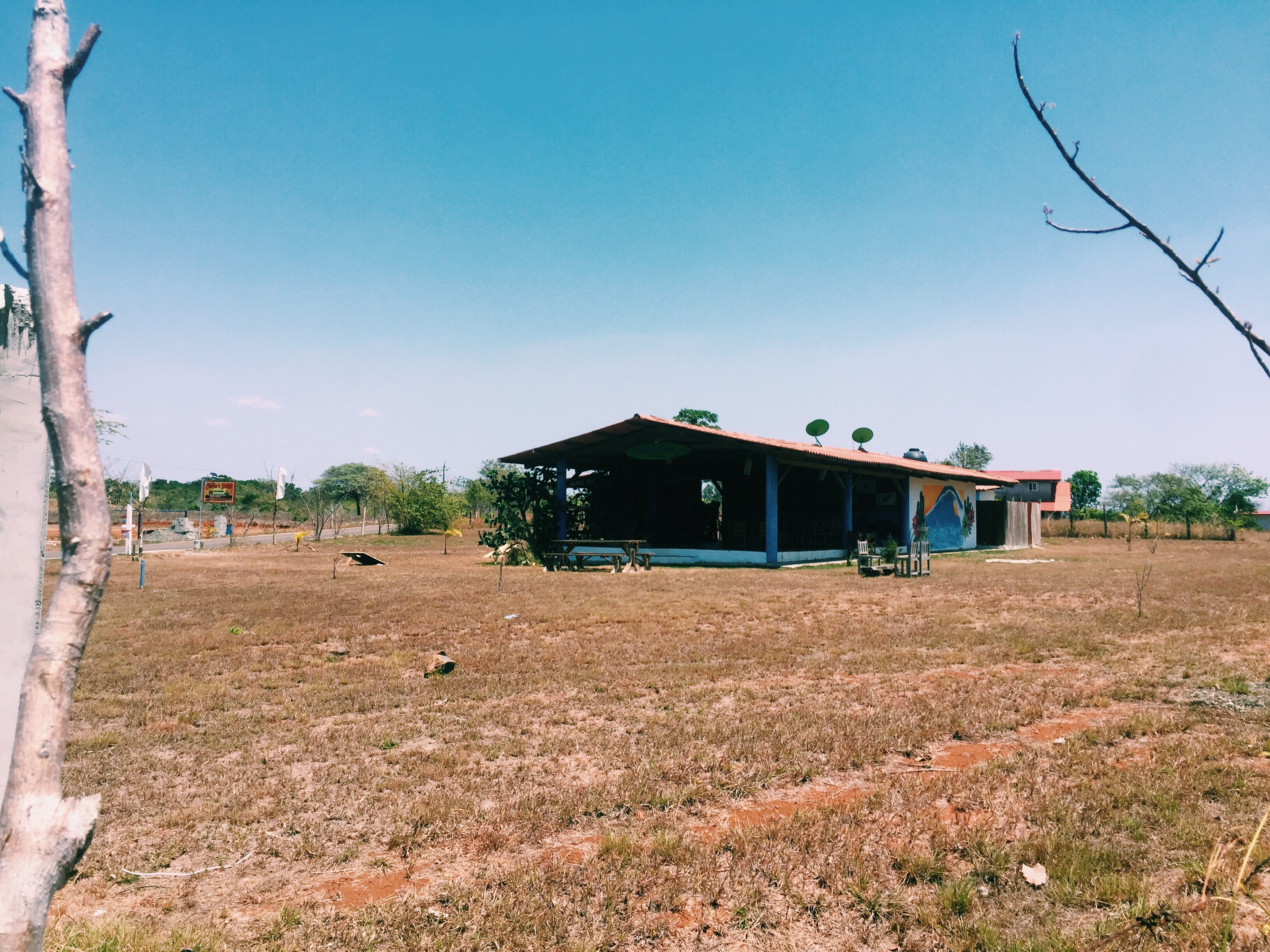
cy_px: 476
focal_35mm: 29
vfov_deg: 48.2
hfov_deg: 61.7
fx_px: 1064
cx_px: 635
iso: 32
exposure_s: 1/1980
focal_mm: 4.15
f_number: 2.2
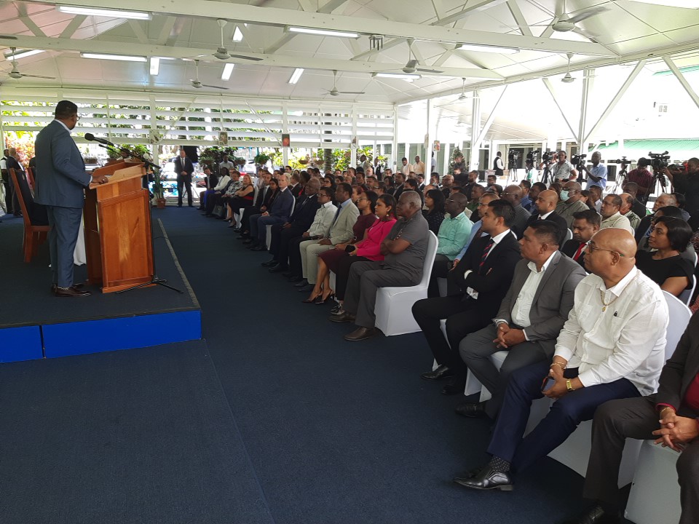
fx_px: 525
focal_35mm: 26
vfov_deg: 53.1
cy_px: 262
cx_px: 350
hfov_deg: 67.3
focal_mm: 3.92
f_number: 1.7
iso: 40
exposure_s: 1/184
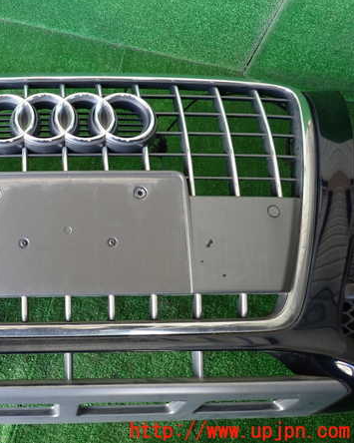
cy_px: 220
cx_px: 56
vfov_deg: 54.2
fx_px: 432
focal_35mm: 33
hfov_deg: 42.0
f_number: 2
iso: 200
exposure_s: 1/50
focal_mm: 4.5
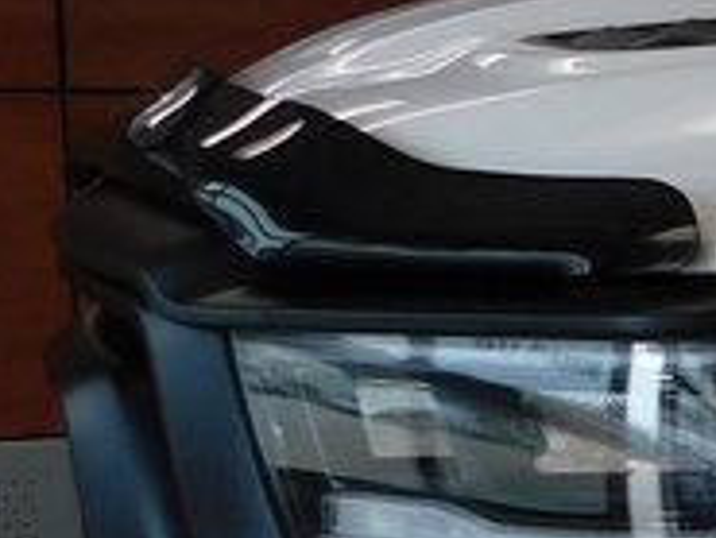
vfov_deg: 11.7
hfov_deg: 11.5
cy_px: 360
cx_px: 1931
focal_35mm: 127
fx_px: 2629
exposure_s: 1/60
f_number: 3
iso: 125
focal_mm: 4
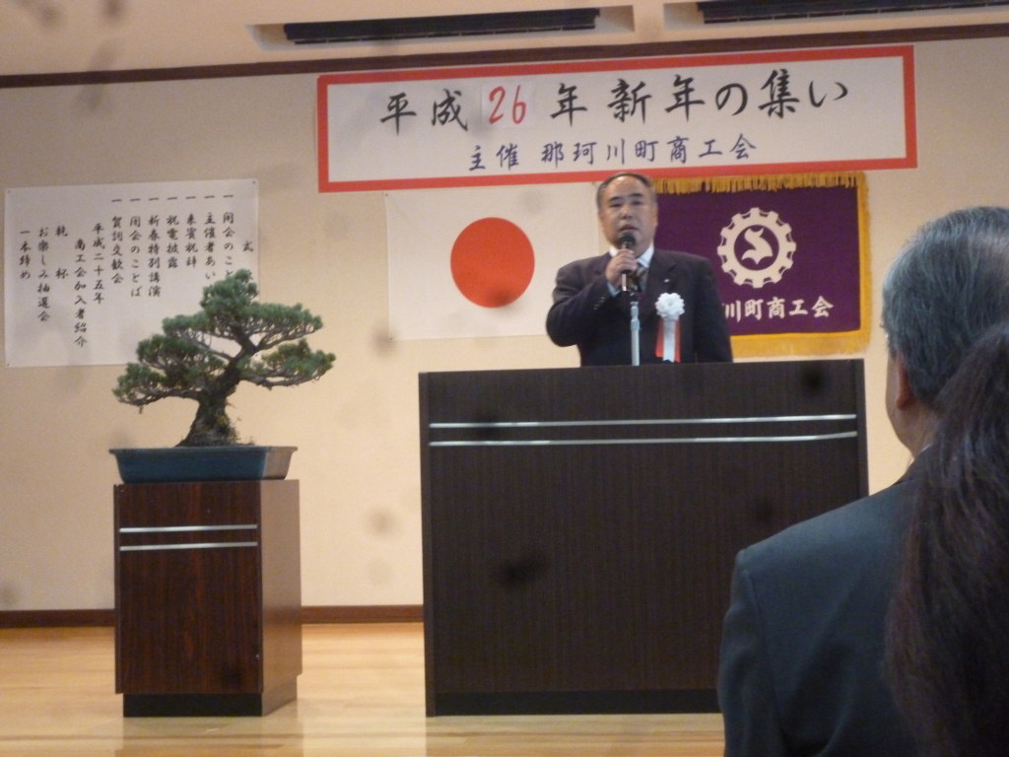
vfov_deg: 26.1
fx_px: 1632
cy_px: 378
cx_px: 504
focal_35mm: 56
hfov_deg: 34.3
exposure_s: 1/30
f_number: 4.4
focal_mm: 10
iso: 800
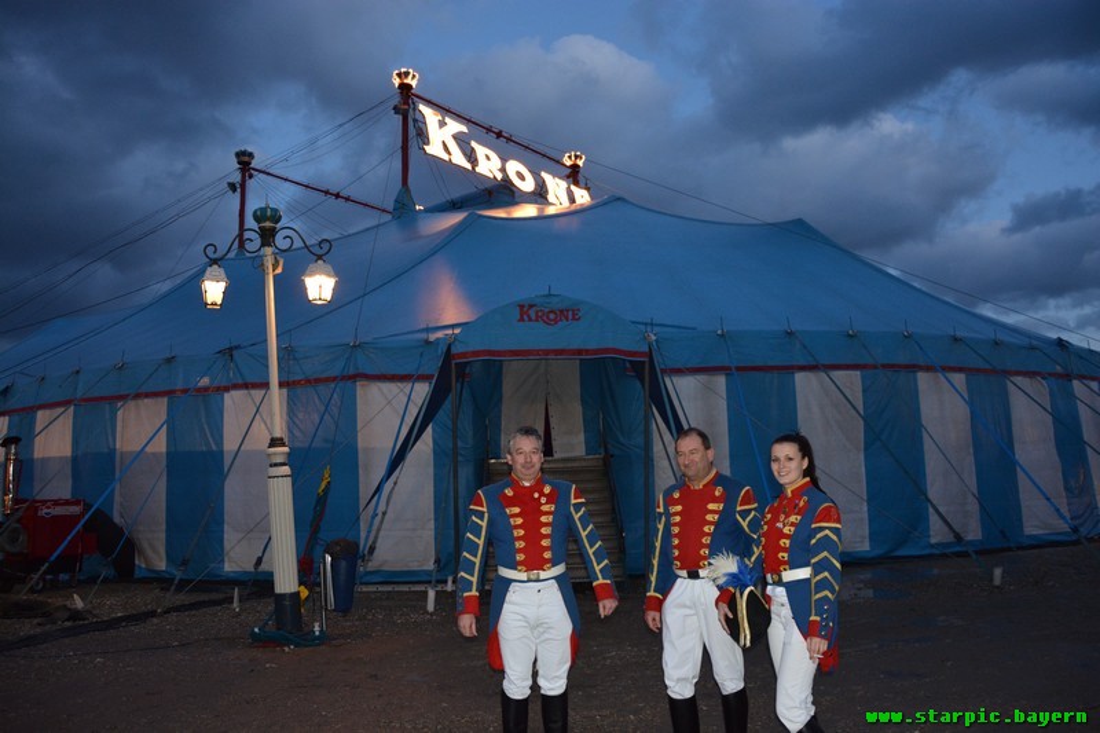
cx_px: 550
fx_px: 825
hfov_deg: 67.4
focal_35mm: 27
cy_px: 366
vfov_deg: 47.9
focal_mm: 18
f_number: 3.5
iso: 1400
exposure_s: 1/60
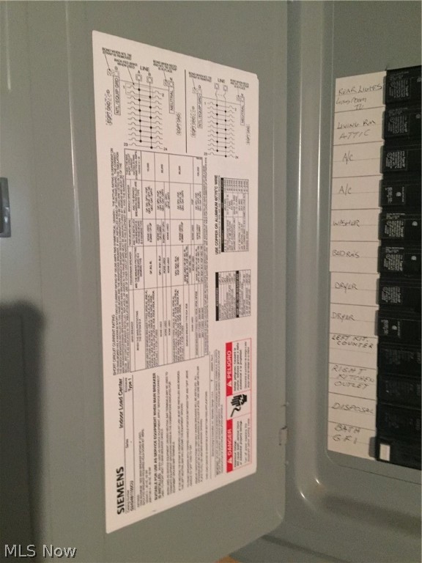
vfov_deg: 61.7
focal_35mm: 29
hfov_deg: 48.2
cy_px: 282
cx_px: 211
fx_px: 471
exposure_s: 1/15
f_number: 2.2
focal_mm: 4.15
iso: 400
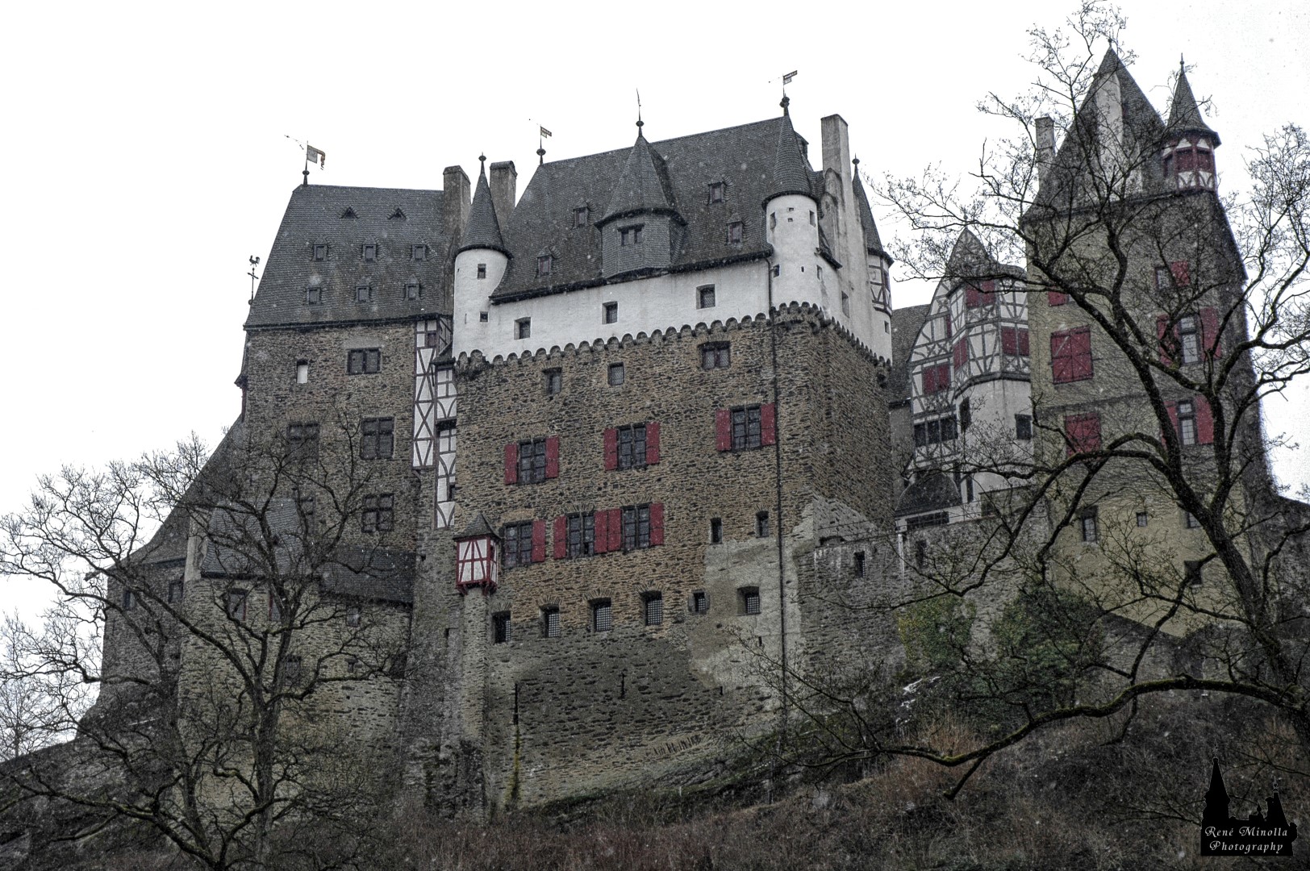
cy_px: 436
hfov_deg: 29.3
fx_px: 2509
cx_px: 655
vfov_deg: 19.7
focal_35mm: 69
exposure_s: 1/160
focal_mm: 46
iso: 200
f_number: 6.3
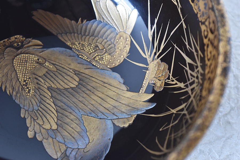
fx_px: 550
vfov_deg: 16.6
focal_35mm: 82
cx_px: 120
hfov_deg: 24.6
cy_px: 80
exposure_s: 1/10
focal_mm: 55
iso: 800
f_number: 5.6
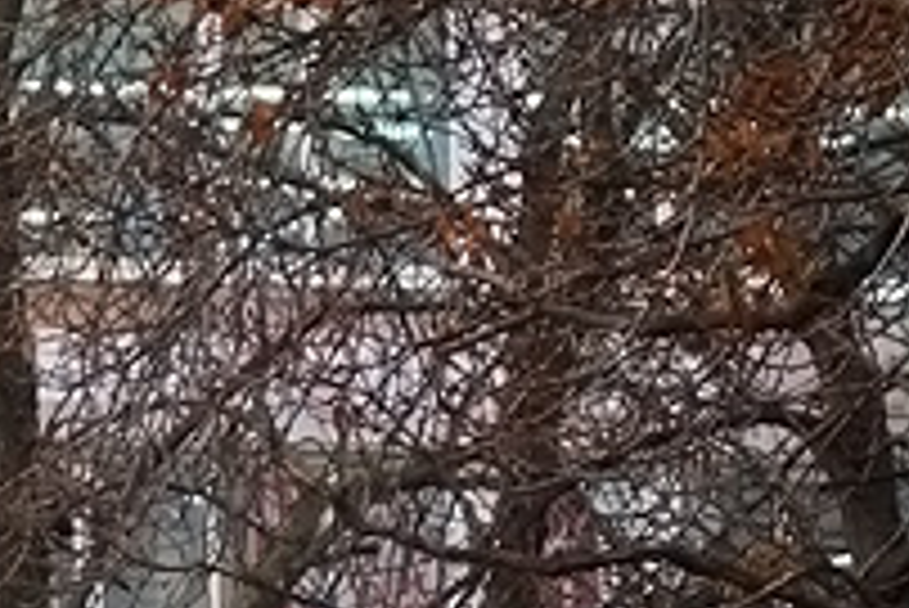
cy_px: 887
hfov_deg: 6.0
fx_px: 8111
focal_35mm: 321
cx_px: -1580
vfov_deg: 4.3
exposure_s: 1/500
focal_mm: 19.98
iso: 250
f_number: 3.5
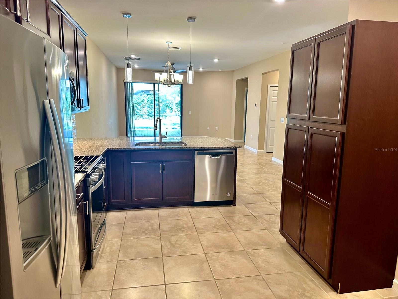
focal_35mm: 24
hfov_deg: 71.6
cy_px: 150
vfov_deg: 56.8
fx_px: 276
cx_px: 199
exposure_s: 1/60
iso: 125
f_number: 1.78
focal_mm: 6.86
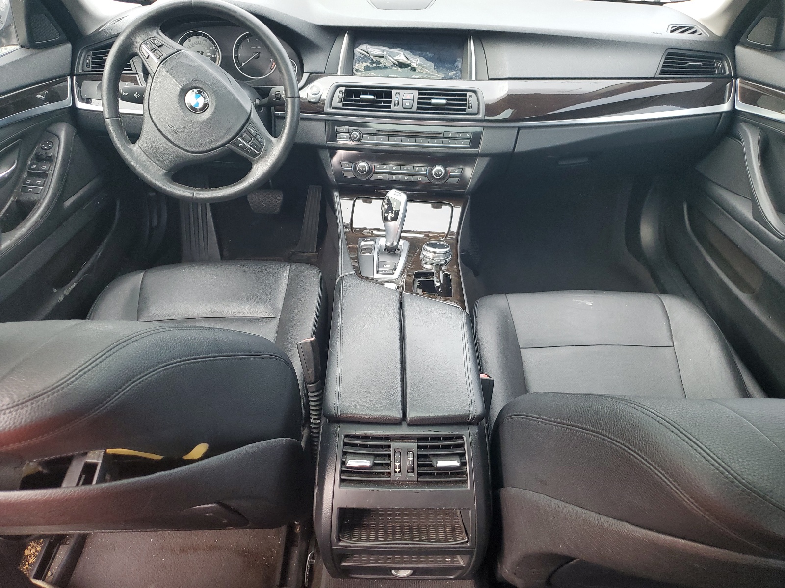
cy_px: 294
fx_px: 590
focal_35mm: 26
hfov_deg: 67.3
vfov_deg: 53.1
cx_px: 392
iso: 88
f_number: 1.5
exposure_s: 1/120
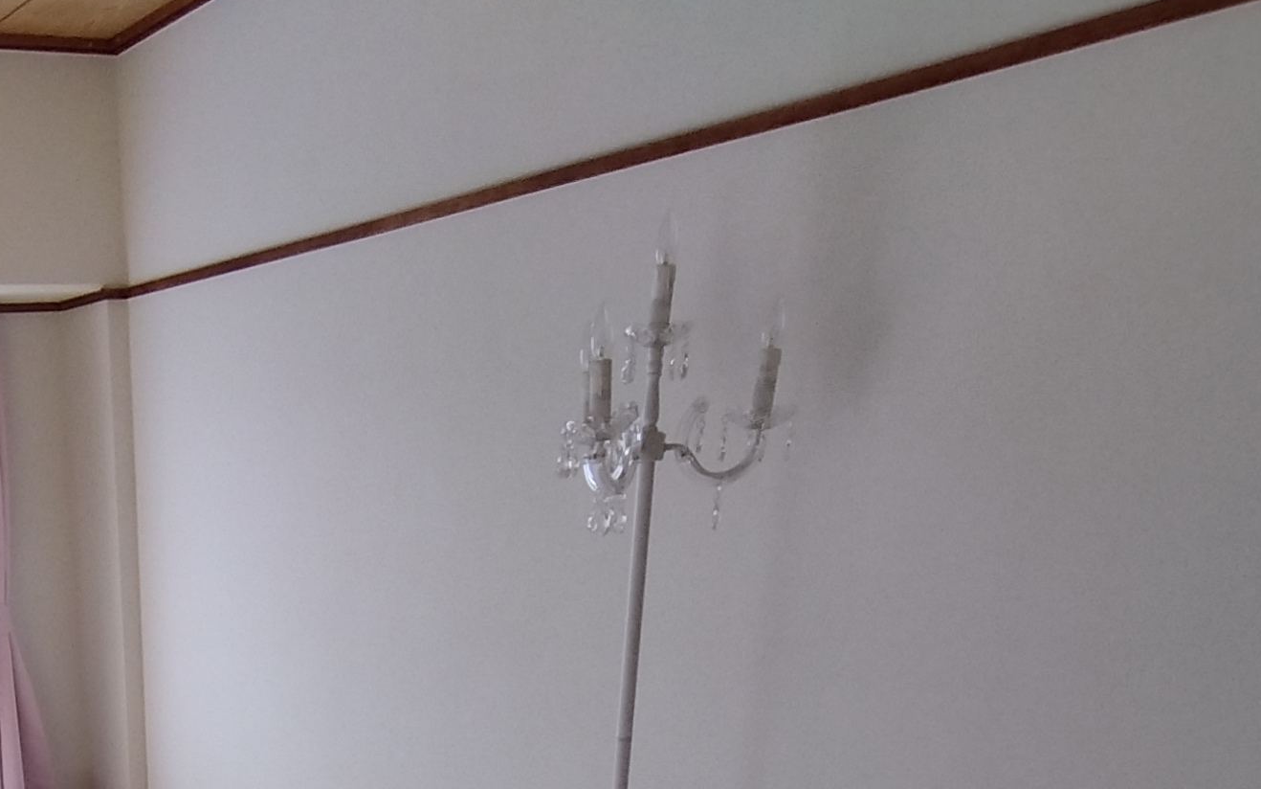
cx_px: 92
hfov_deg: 42.6
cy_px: 1172
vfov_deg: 24.2
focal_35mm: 42
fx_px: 1444
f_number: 2.2
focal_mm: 1.65
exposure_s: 1/185
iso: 50
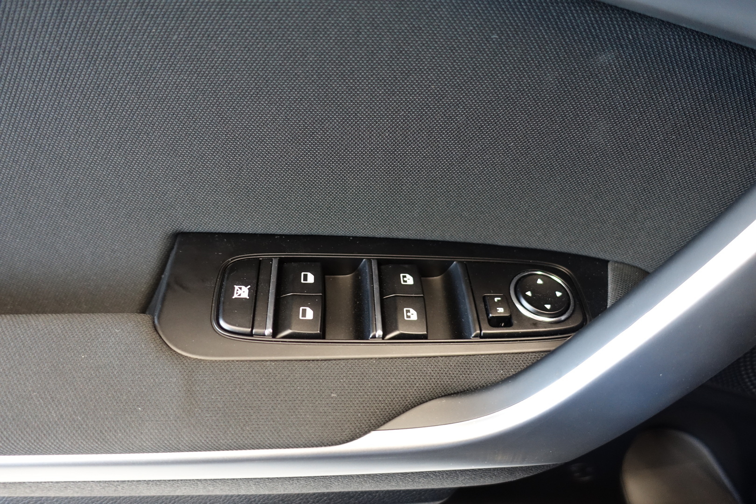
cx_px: 378
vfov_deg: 53.1
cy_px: 252
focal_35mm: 24
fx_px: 504
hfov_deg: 73.7
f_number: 1.8
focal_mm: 8.8
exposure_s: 1/30
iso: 640
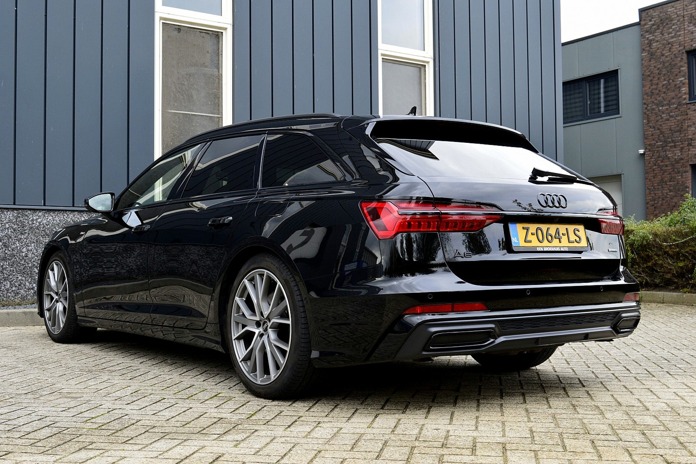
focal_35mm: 45
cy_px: 232
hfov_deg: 43.6
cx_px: 348
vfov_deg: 29.9
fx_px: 870
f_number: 9
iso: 400
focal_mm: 30
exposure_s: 1/100
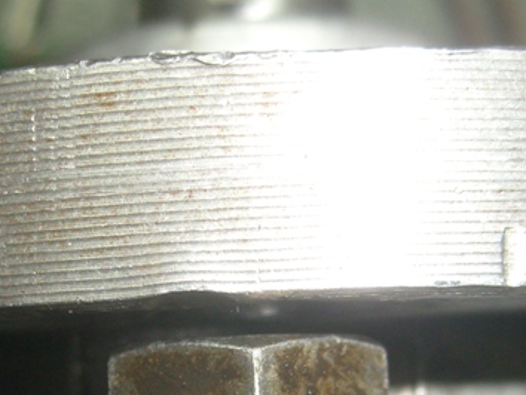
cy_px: 373
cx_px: 224
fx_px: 1201
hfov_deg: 24.7
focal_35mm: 79
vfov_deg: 18.3
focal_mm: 5.8
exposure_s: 1/45
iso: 100
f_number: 2.8
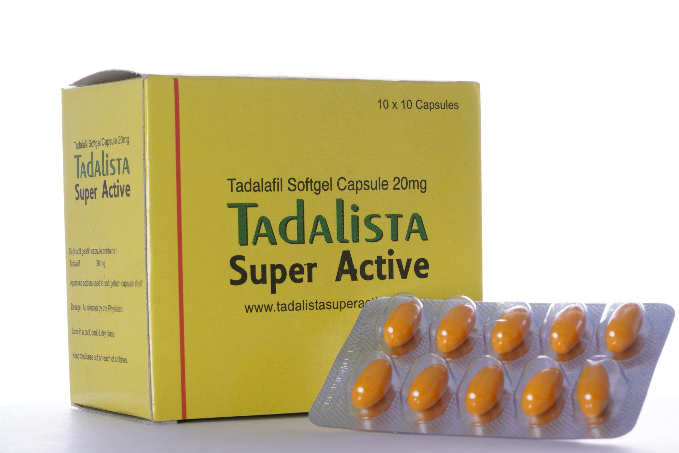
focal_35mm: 90
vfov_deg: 15.2
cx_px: 340
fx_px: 1698
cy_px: 226
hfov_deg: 22.6
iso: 250
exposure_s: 1/10
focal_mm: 90
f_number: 16
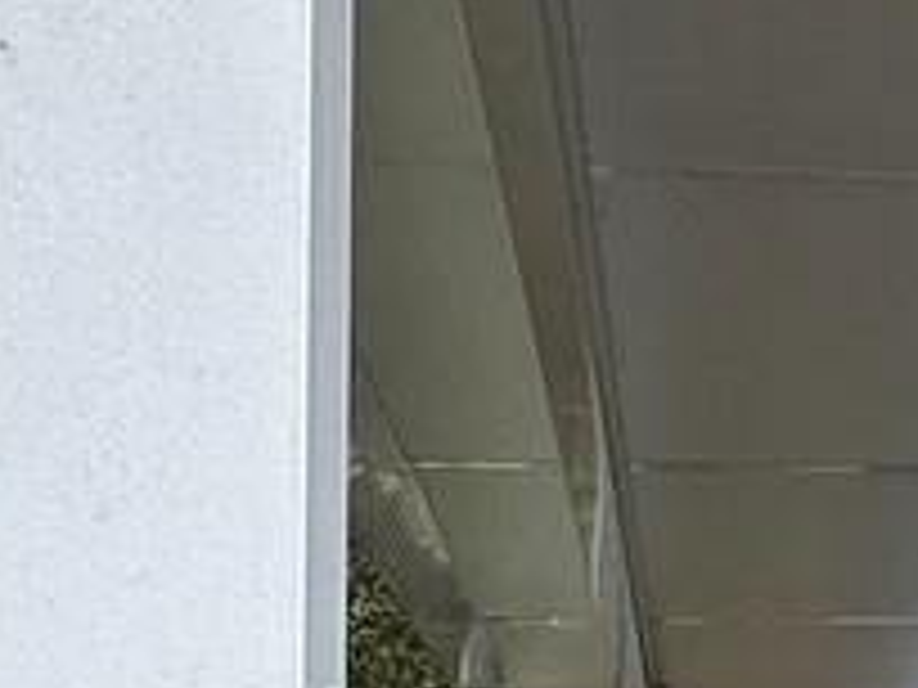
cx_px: 1674
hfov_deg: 15.3
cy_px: 994
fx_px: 2917
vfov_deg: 12.8
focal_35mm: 110
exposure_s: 1/148
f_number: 2.2
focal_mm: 2.22
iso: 40
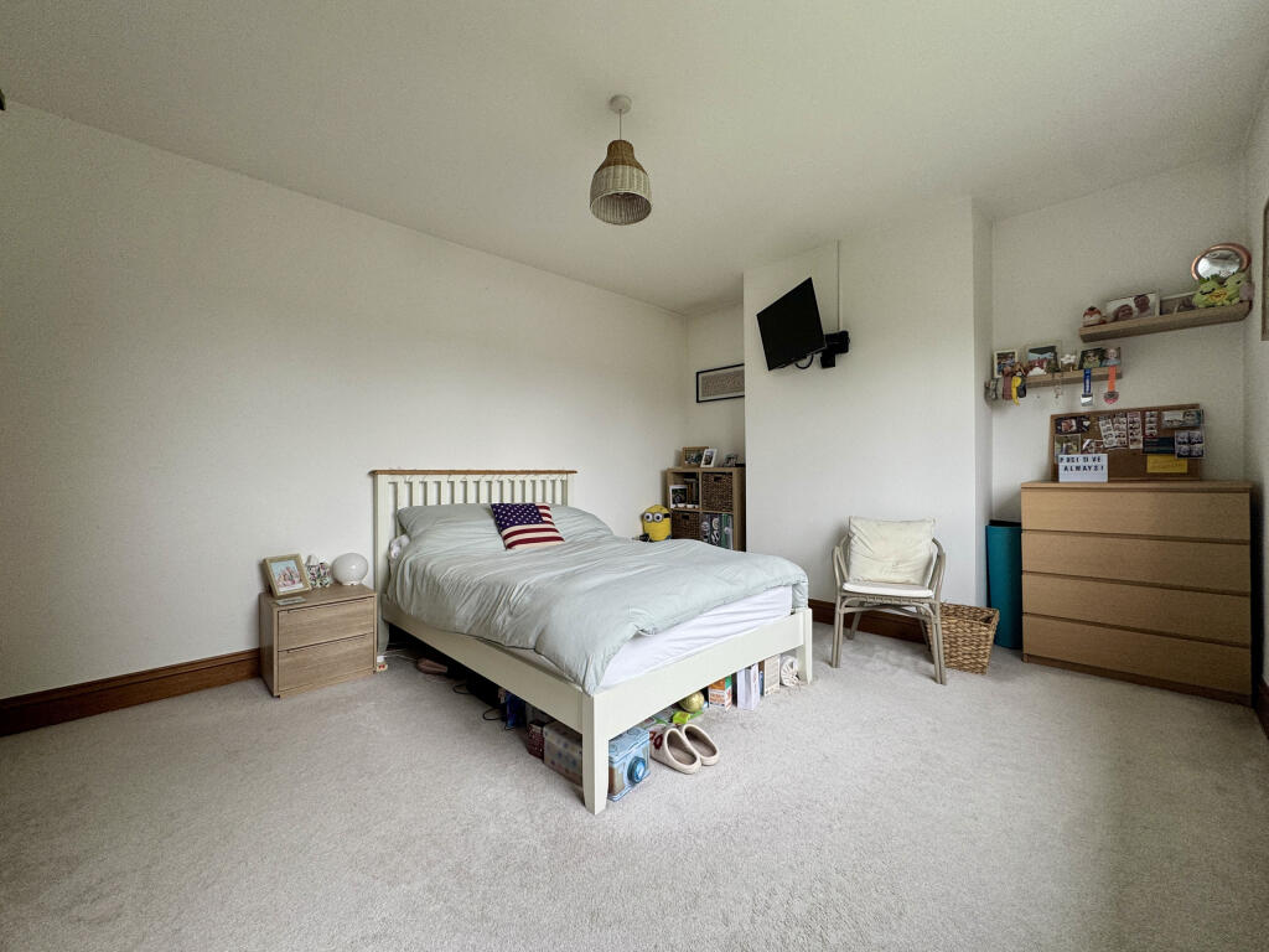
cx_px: 634
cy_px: 476
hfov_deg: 102.1
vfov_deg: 85.7
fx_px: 513
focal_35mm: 14
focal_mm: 2.22
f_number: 2.2
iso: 125
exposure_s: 1/99
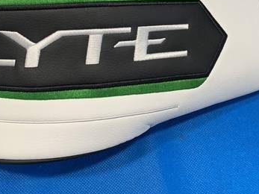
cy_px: 24
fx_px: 359
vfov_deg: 29.2
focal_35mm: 48
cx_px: 120
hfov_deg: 39.6
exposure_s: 1/60
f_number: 1.8
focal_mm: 4.25
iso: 64
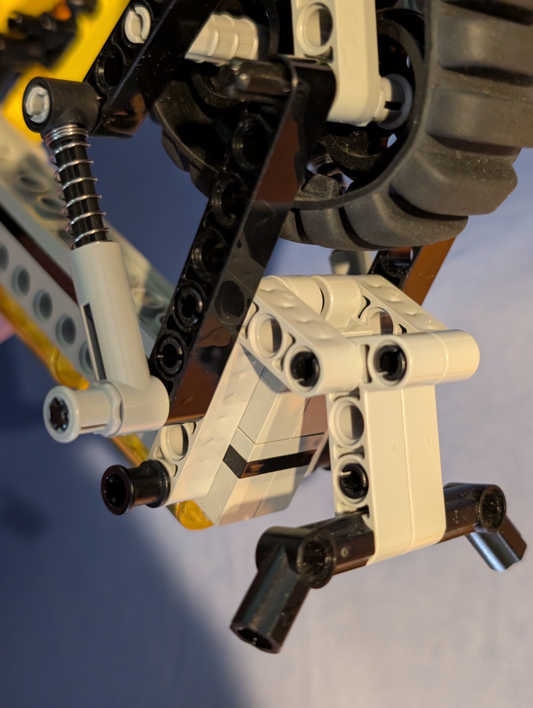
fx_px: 1003
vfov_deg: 38.9
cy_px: 354
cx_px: 266
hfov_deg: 29.7
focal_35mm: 49
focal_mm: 6.9
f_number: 1.68
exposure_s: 1/33.4
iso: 794
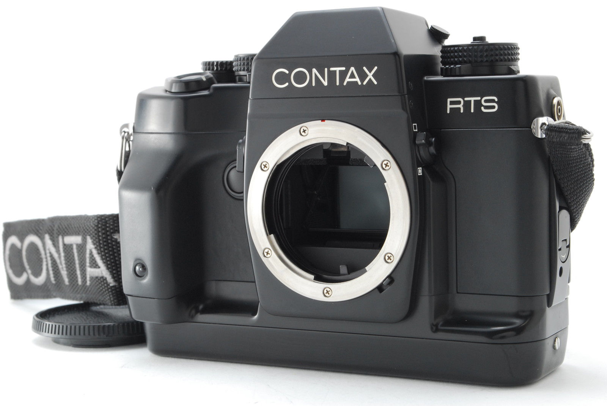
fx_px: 1317
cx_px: 304
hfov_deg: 26.0
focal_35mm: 78
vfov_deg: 17.5
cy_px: 203
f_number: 18
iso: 400
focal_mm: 52
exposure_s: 1/125
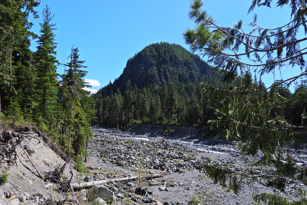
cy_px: 117
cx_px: 152
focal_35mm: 26
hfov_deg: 69.4
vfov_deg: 49.4
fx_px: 222
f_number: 2.8
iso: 100
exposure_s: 1/1600
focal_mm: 4.3
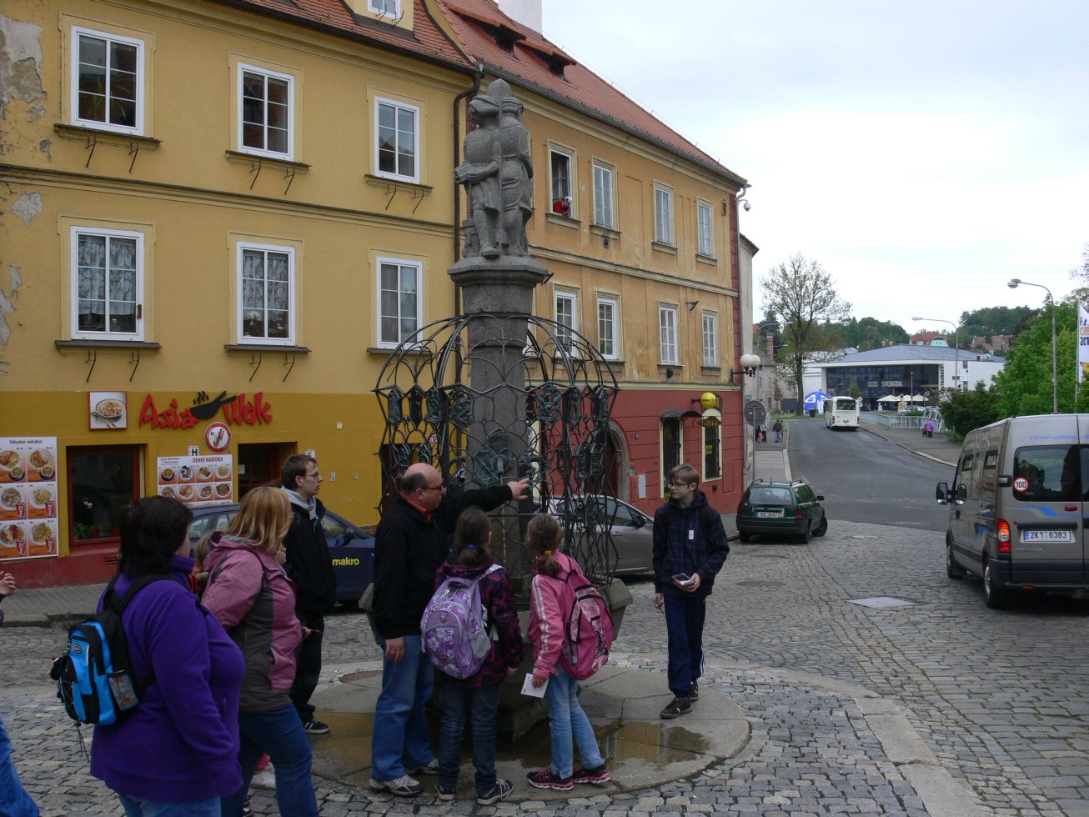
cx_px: 544
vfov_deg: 40.7
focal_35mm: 35
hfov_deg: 52.6
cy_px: 408
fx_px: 1101
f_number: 5.6
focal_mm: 7.4
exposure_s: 1/200
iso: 100
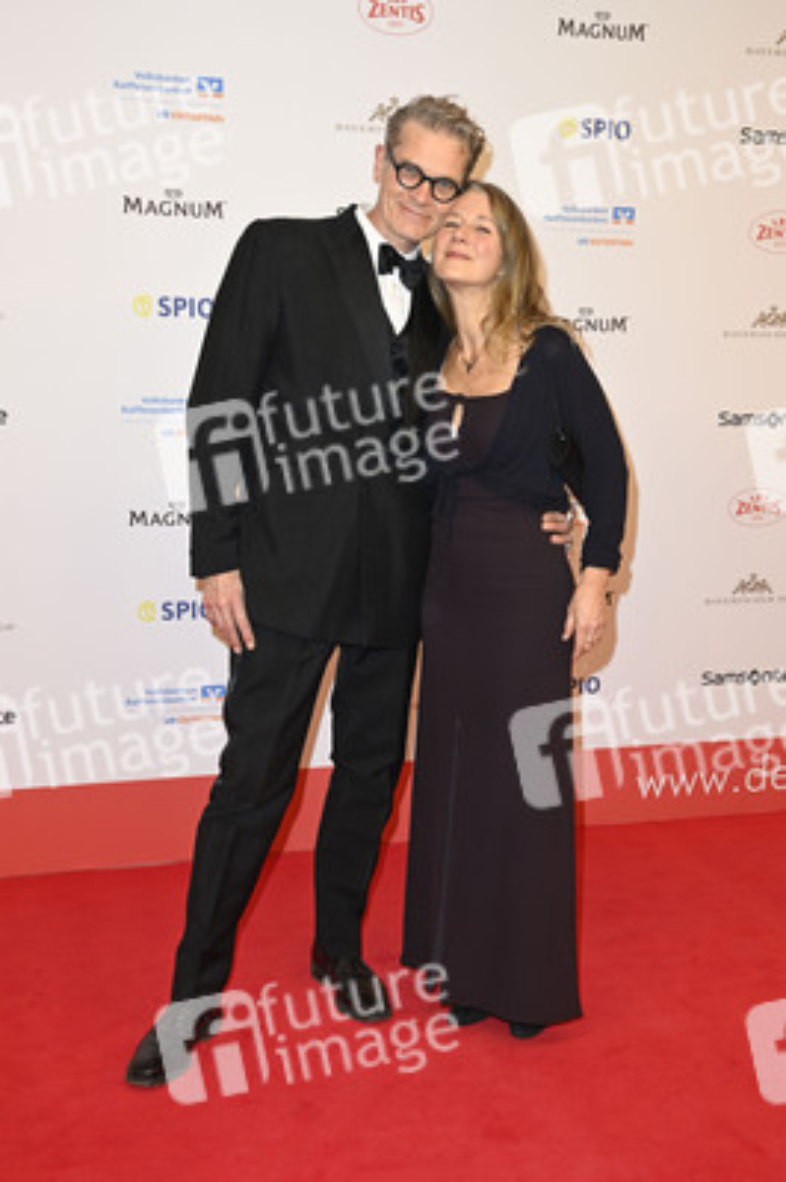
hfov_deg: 30.5
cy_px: 591
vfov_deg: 44.5
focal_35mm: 44
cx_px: 393
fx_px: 1443
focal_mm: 44
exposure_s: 1/200
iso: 640
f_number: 7.1
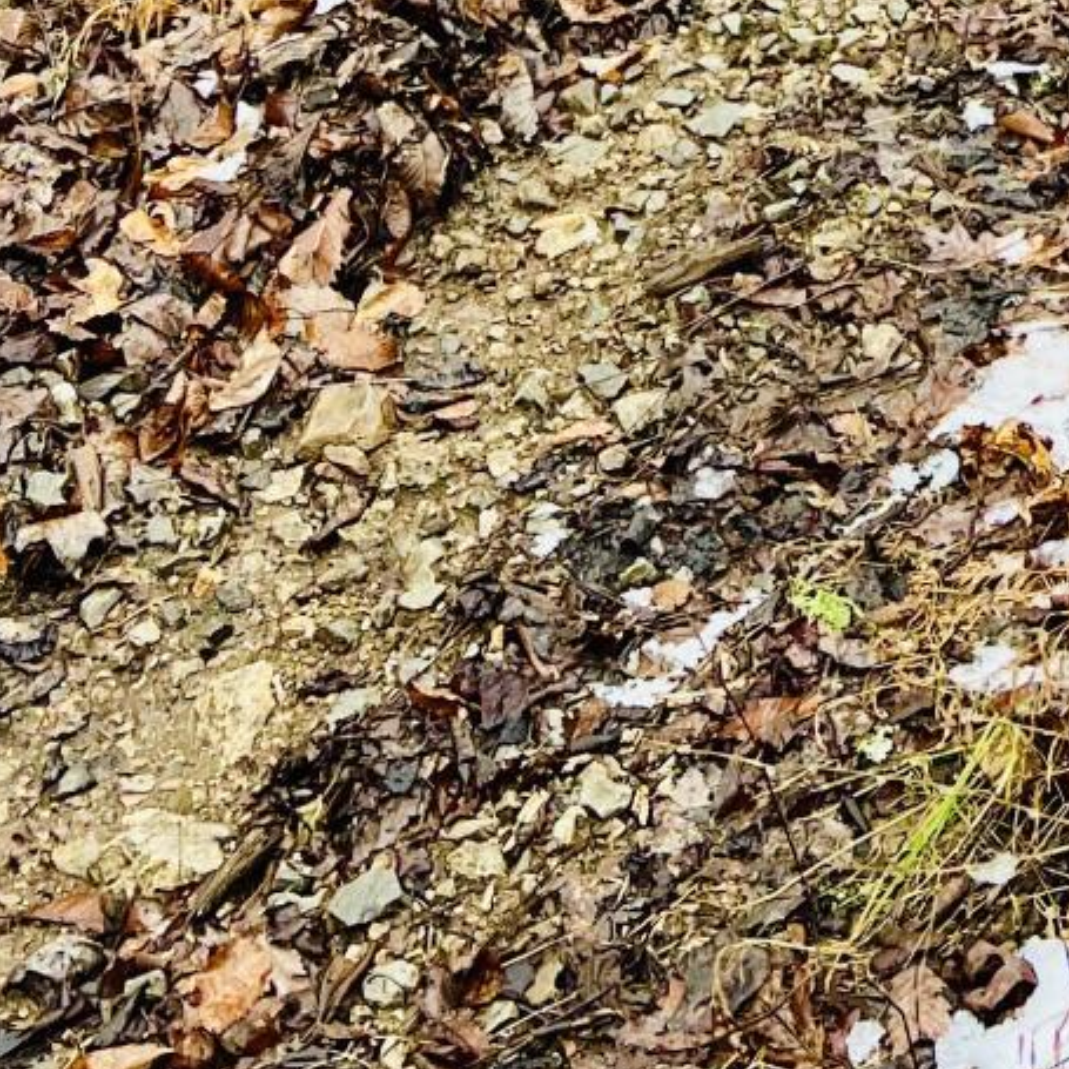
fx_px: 3529
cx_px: 1226
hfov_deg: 16.6
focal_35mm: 101
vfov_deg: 14.6
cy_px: -1003
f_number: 1.5
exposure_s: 1/121
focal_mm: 5.7
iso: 100
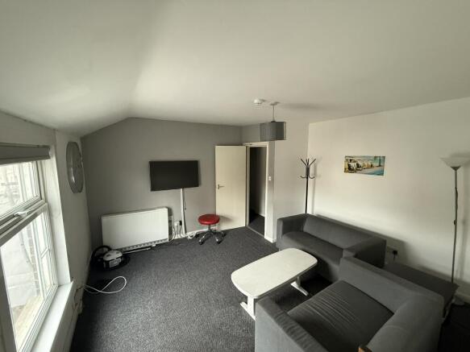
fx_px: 190
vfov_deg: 85.7
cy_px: 176
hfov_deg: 102.1
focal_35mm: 14
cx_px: 235
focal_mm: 2.22
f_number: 2.2
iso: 400
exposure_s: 1/60
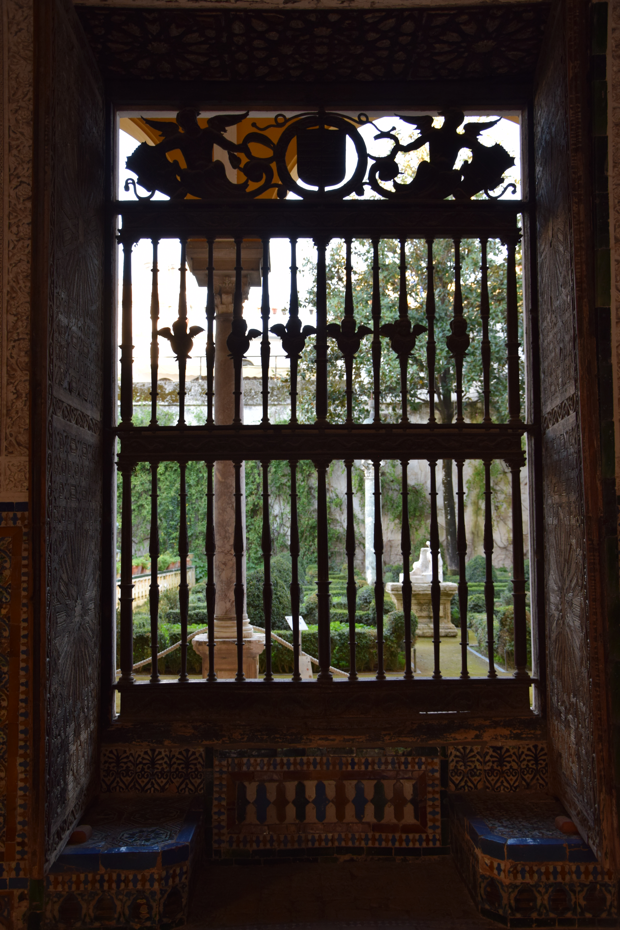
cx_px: 310
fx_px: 969
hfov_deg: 35.5
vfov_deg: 51.3
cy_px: 465
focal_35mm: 38
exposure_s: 1/80
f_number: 4.5
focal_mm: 25
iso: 400
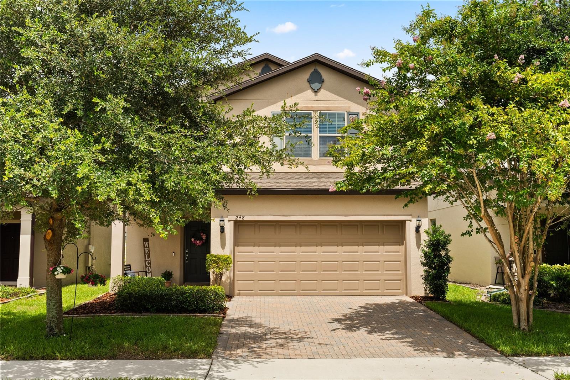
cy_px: 190
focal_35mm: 35
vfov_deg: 37.9
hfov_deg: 54.4
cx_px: 285
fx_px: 554
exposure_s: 1/800
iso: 500
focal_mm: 35
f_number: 7.1
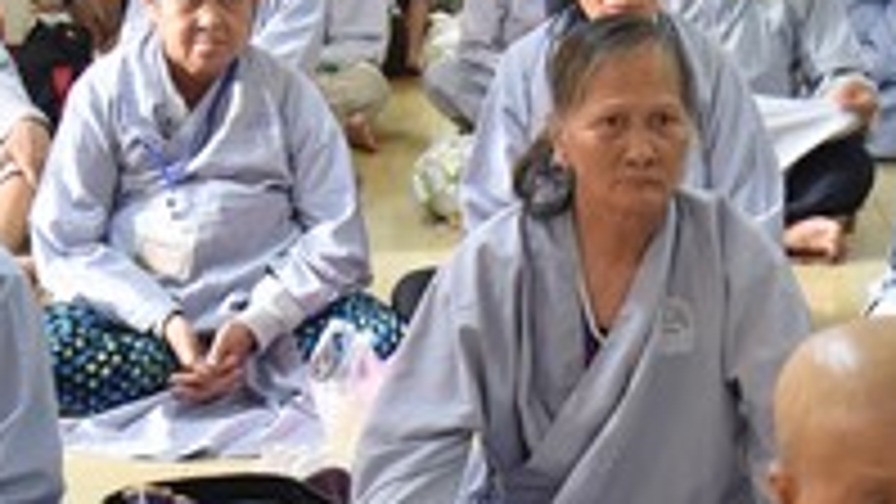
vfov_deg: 9.3
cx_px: 761
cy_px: 477
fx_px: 3089
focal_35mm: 130
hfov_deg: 16.3
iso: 2200
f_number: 4
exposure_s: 1/60
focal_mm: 38
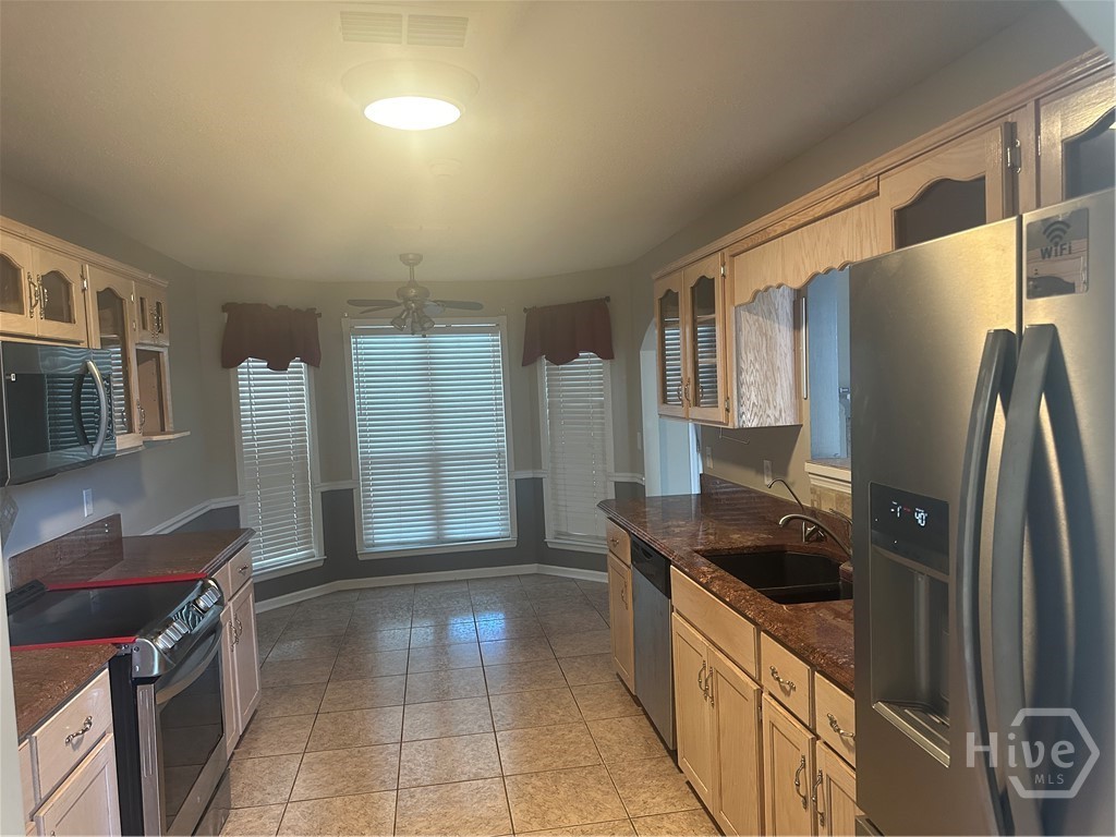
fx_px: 774
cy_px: 418
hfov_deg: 71.6
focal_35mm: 24
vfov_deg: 56.8
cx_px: 558
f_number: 1.78
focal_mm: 6.86
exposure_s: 1/60
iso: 500
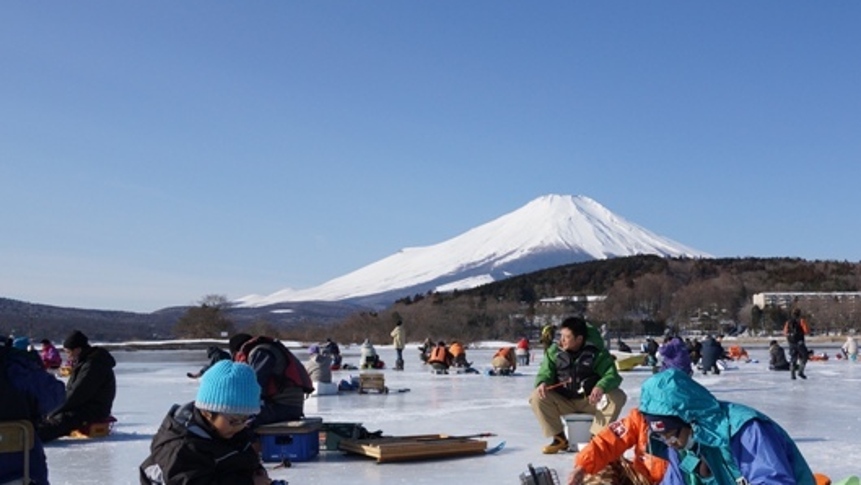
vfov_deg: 31.2
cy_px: 282
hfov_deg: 52.1
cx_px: 547
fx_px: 868
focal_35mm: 38
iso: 200
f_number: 8
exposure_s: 1/1000
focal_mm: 16
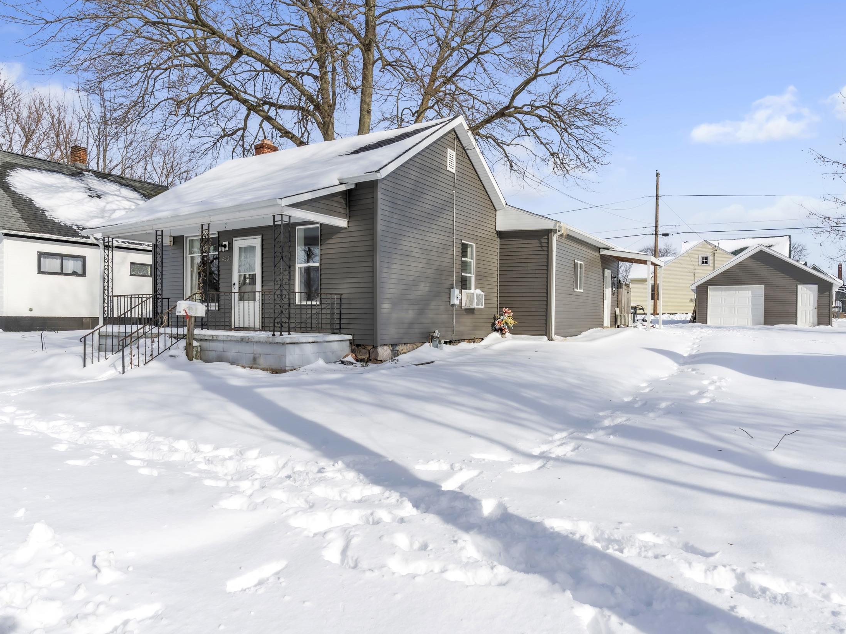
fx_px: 538
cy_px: 319
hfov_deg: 76.3
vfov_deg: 61.1
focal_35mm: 22
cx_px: 446
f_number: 10
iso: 100
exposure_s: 1/400
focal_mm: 20
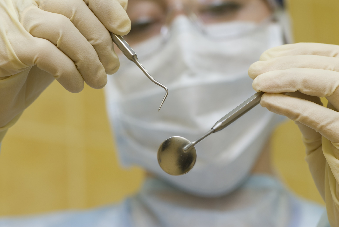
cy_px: 114
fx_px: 1485
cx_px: 170
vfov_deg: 8.7
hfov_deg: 13.0
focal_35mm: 158
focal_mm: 105
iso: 100
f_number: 5
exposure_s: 1/80
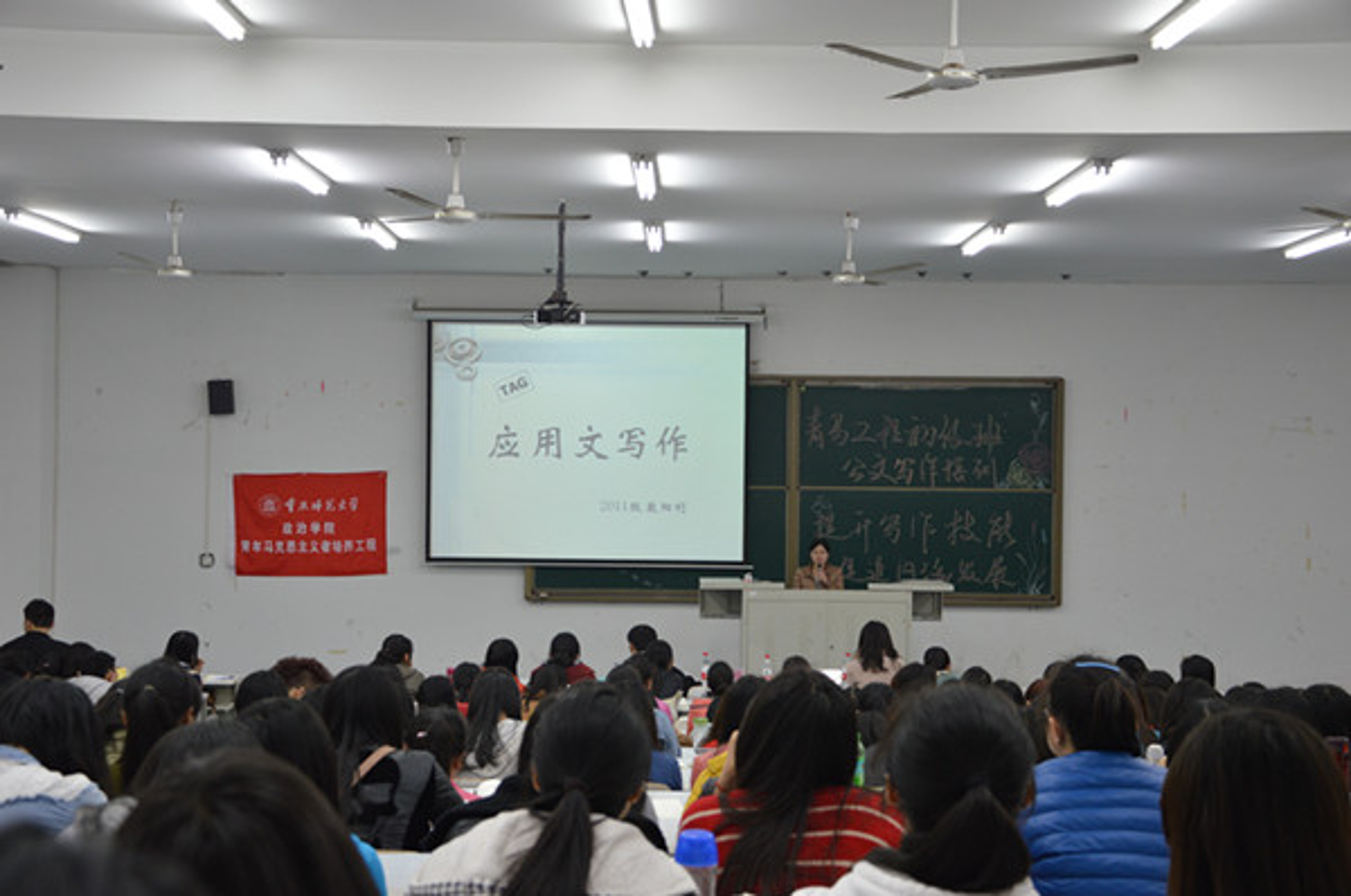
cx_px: 676
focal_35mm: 48
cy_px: 448
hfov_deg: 41.2
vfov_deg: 28.0
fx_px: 1798
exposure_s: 1/30
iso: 400
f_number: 4.2
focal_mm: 32
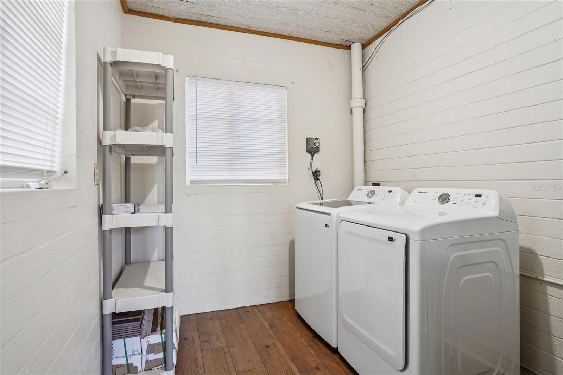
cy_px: 188
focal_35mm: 19
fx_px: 297
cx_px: 282
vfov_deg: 64.5
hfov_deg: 86.9
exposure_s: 1/8
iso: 400
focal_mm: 19
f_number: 8
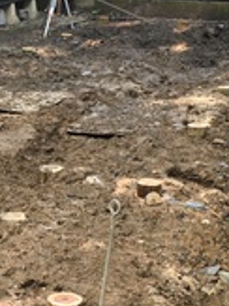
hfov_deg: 15.1
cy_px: 150
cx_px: -25
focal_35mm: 95
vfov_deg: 20.7
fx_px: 839
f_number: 2.2
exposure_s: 1/181
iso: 25
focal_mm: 4.15
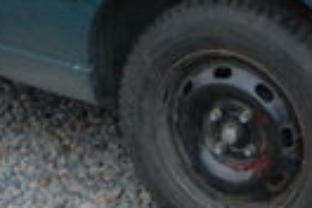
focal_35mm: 160
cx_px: 97
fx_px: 1387
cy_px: -163
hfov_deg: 12.8
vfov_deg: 8.3
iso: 800
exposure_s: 1/50
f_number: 4.5
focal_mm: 22
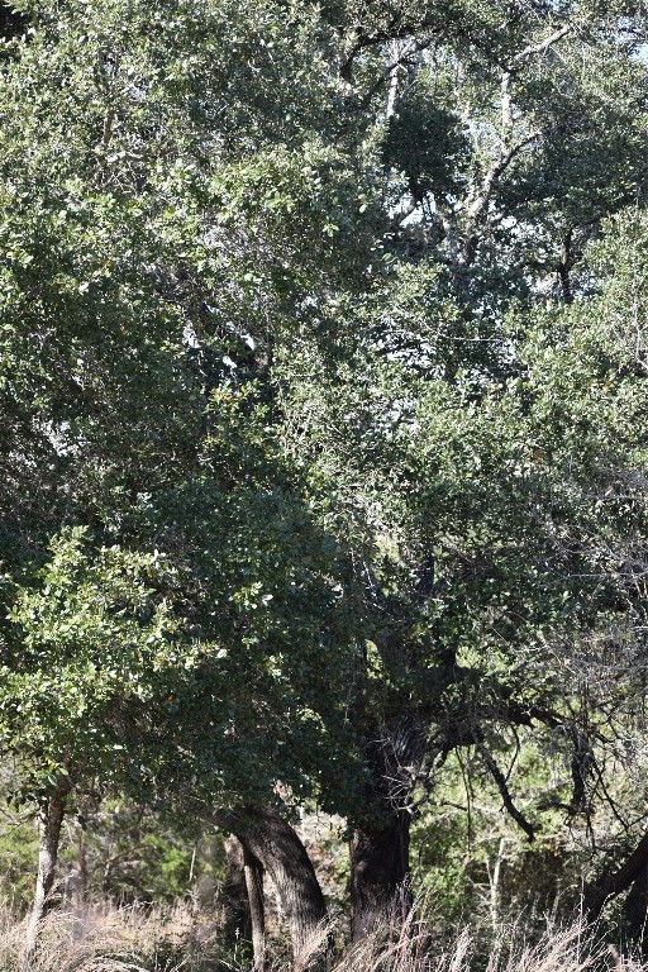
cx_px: 324
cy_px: 486
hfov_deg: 11.7
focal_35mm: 117
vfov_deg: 17.5
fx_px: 3159
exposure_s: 1/500
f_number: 5.6
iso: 320
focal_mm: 78
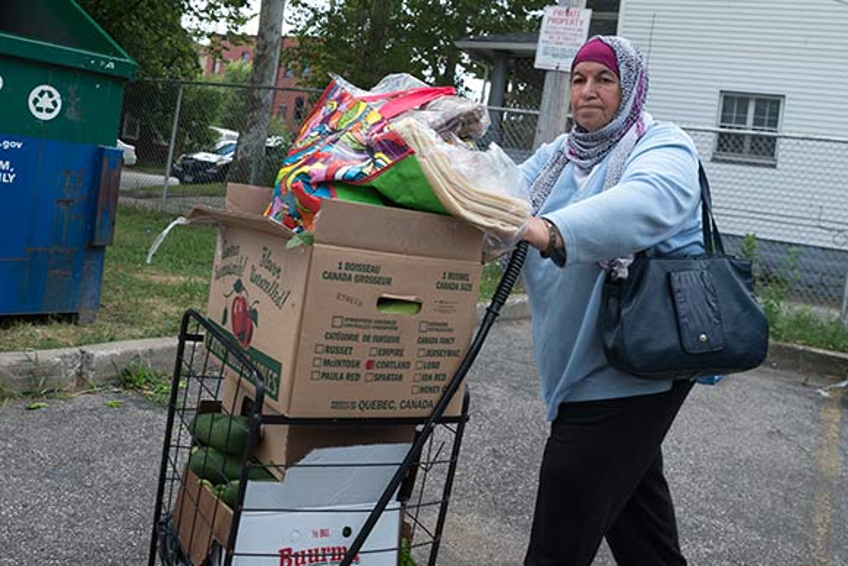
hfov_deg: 73.7
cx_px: 424
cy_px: 283
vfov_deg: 53.2
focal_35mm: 24
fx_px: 565
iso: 400
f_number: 8
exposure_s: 1/250
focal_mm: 24
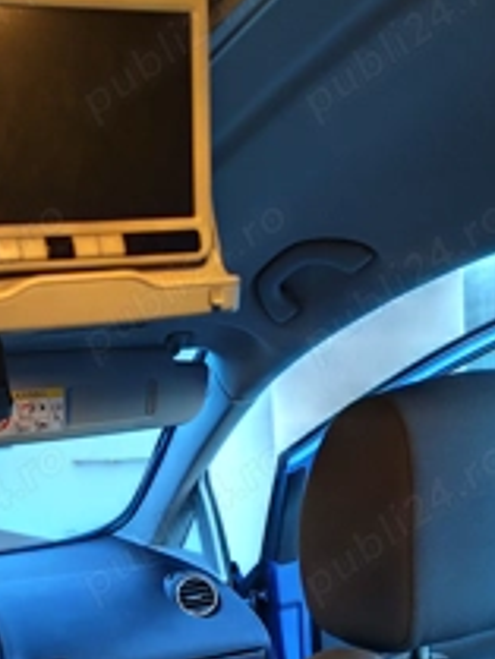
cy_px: 574
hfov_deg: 31.7
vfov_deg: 40.2
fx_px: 838
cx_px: 73
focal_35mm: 44
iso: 3200
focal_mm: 6.14
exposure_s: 1/25
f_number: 1.65
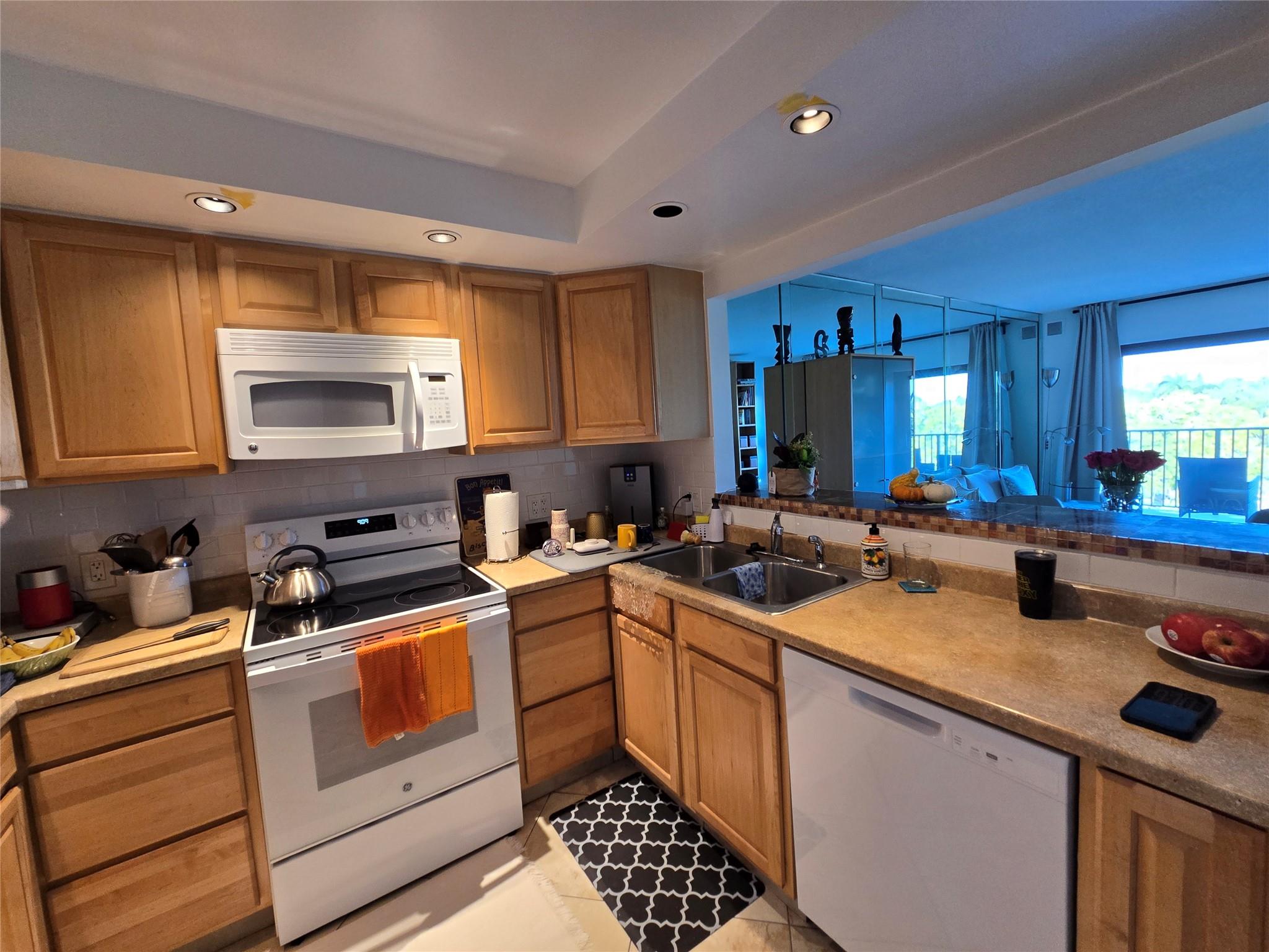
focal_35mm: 13
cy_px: 476
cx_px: 634
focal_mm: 2.2
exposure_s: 1/60
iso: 200
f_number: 2.2
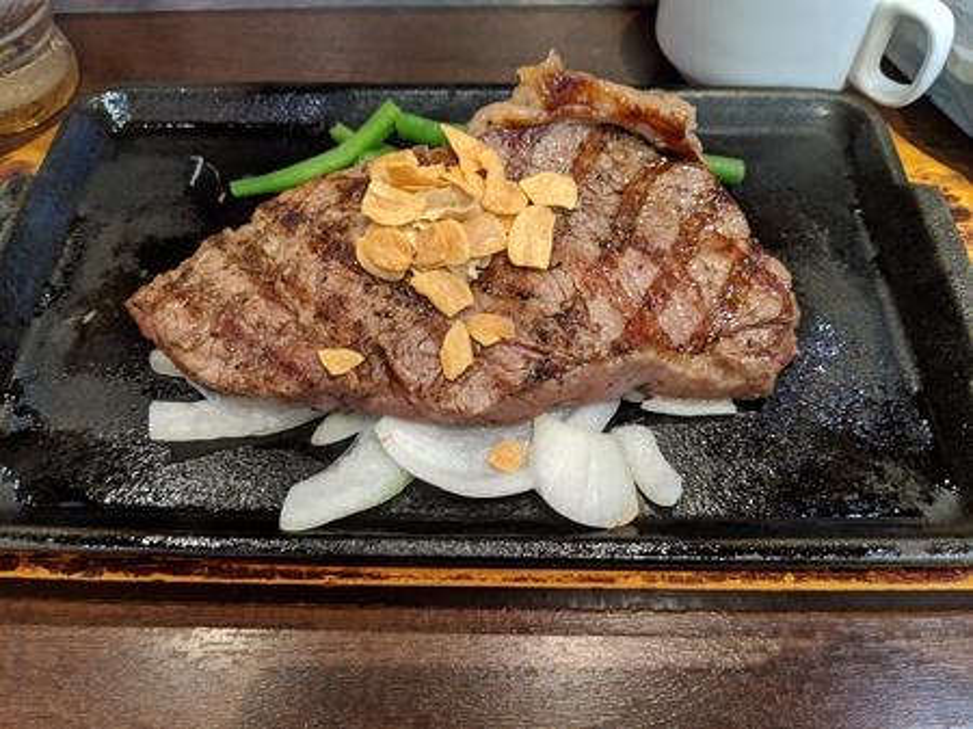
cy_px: 364
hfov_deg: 65.4
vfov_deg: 51.3
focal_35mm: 27
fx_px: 759
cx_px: 486
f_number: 1.8
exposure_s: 1/49.9
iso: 144
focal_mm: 4.44
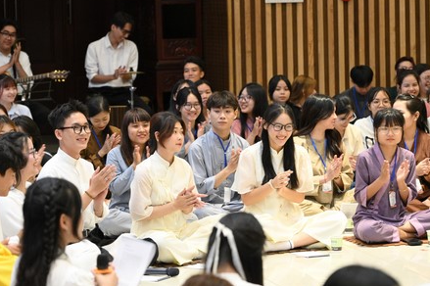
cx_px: 219
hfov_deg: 13.6
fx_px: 1802
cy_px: 119
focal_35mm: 151
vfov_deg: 9.1
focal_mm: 102
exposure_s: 1/200
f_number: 4
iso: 5000
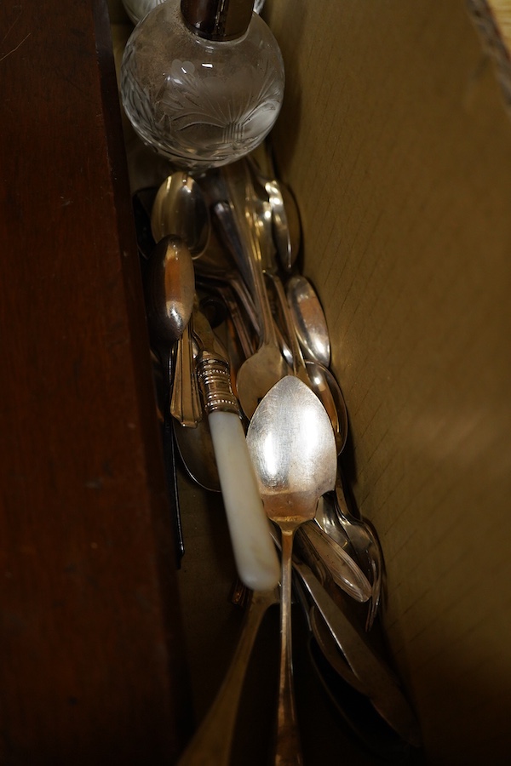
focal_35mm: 45
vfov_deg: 43.6
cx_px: 256
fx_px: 958
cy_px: 383
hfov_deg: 29.9
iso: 1250
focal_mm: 30
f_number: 3.5
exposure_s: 1/125
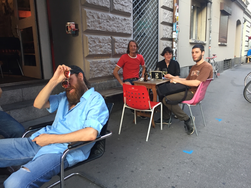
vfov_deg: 48.2
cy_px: 94
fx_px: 210
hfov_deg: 61.7
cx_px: 126
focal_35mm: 29
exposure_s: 1/33
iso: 40
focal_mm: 4.15
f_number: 2.2
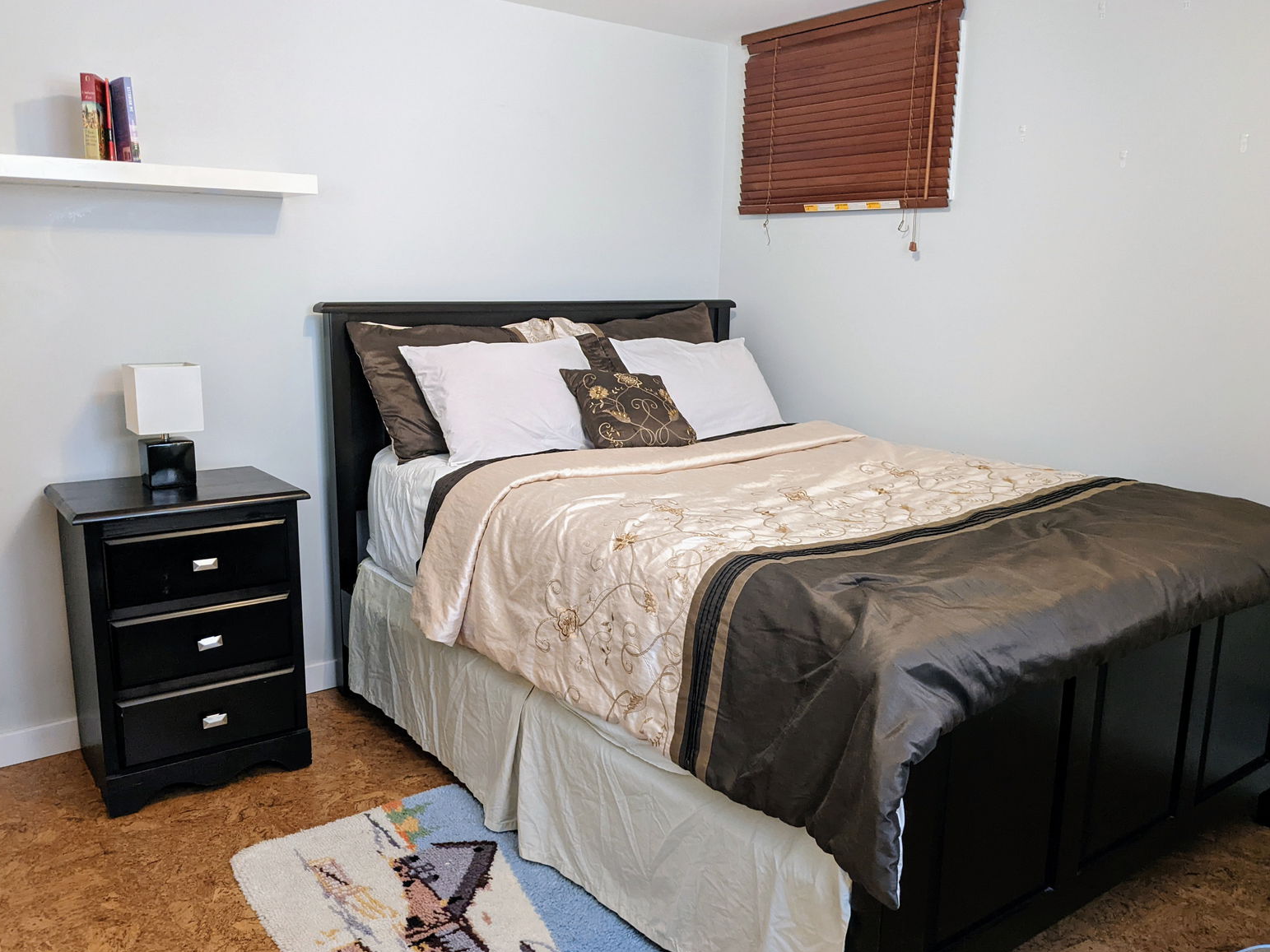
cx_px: 626
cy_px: 481
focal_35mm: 28
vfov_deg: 49.7
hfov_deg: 63.4
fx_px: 1027
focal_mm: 4.38
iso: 467
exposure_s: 1/24
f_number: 1.73
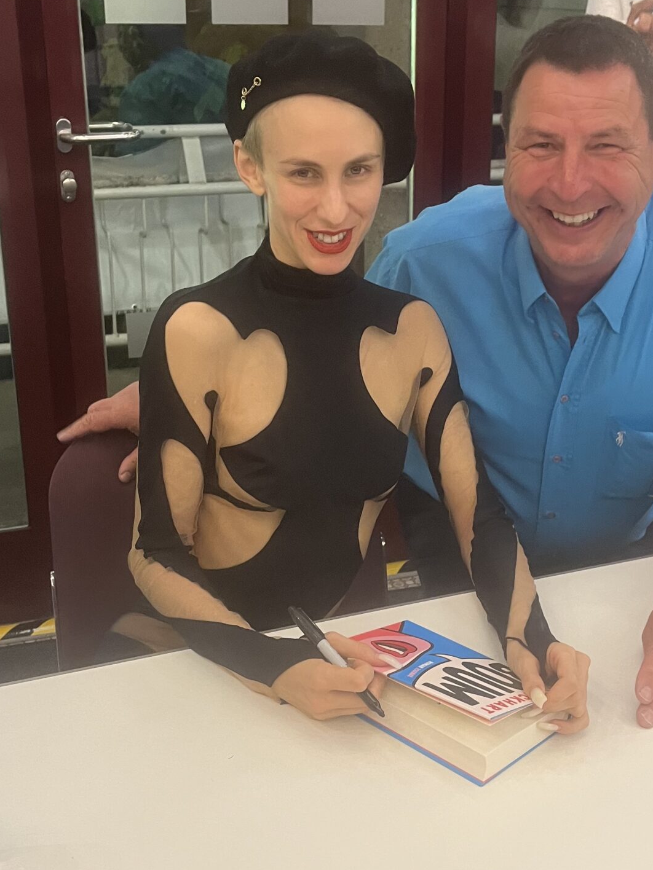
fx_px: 1182
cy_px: 404
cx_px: 389
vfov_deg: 40.4
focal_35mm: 47
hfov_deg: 30.8
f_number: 1.6
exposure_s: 1/50
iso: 200
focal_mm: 5.1
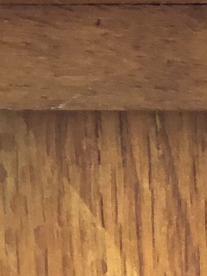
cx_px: 467
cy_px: 669
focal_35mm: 218
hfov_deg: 6.5
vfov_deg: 8.3
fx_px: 1738
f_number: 2.4
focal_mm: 3.3
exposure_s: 1/50
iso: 32
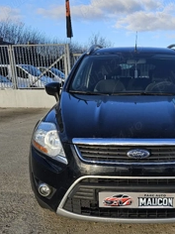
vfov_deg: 47.1
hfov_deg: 36.0
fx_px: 263
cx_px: 131
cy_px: 157
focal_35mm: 39
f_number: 1.8
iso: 50
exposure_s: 1/1250
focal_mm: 5.4
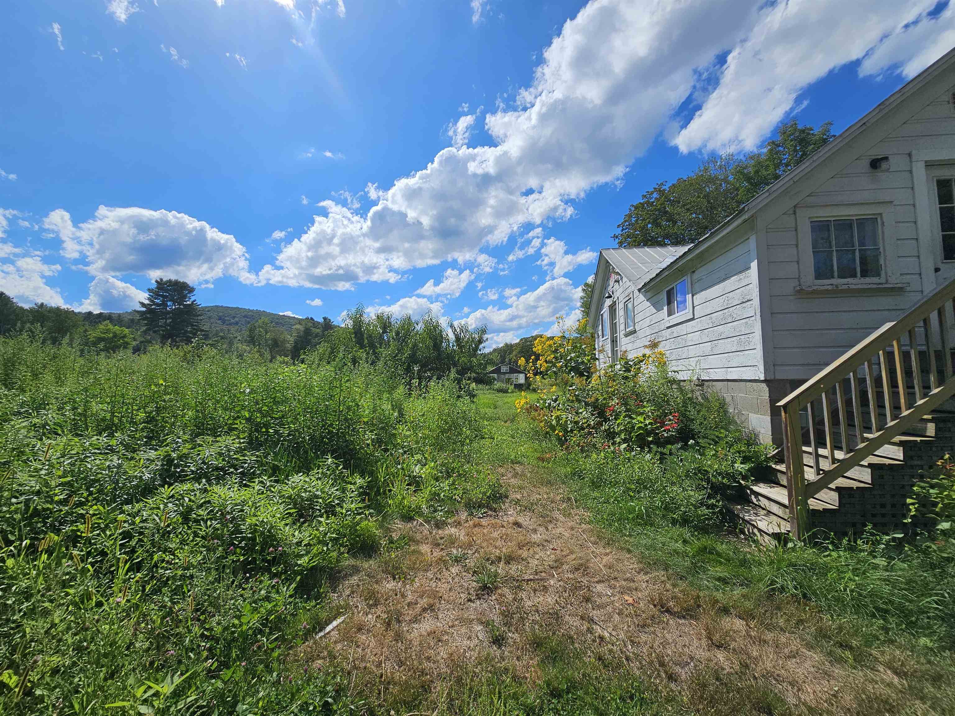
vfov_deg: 89.9
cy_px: 358
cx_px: 478
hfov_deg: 106.2
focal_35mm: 13
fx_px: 359
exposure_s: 1/5144
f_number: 2.2
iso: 50
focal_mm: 2.2
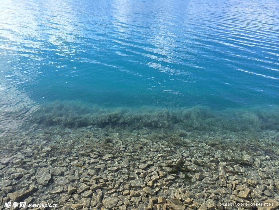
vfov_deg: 46.8
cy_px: 105
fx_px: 242
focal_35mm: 30
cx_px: 140
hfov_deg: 60.0
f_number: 2.2
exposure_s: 1/651
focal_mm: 4.12
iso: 32
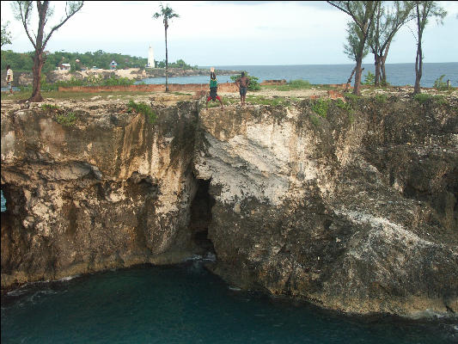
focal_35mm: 41
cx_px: 229
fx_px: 543
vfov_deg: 35.1
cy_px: 172
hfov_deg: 45.8
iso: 100
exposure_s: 1/40
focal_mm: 10.72
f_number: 2.8
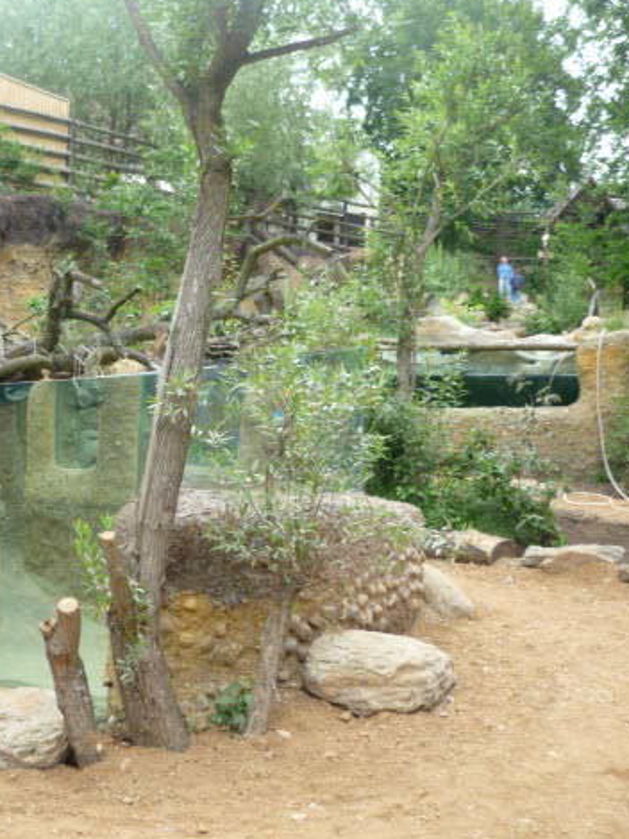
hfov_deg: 31.4
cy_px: 417
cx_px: 125
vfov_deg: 42.1
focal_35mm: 45
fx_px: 1090
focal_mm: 5.5
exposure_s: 1/125
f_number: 2.8
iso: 100
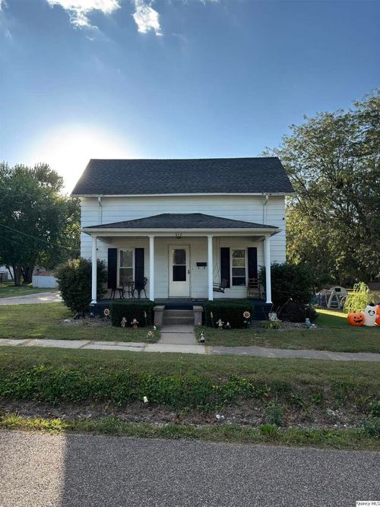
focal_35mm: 26
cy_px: 254
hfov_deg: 53.0
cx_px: 190
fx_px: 381
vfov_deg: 67.3
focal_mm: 5.96
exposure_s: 1/547
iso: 50
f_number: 1.6
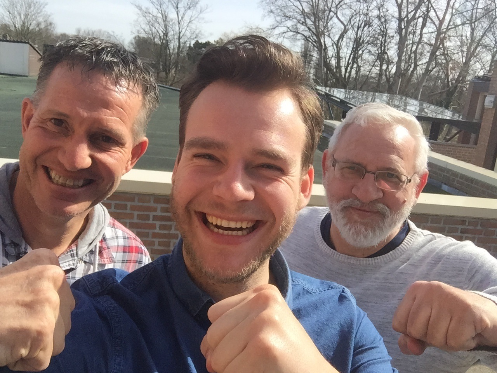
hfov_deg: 58.4
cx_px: 248
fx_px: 445
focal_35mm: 31
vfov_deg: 45.4
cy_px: 186
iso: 32
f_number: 2.2
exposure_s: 1/1059
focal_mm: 2.65
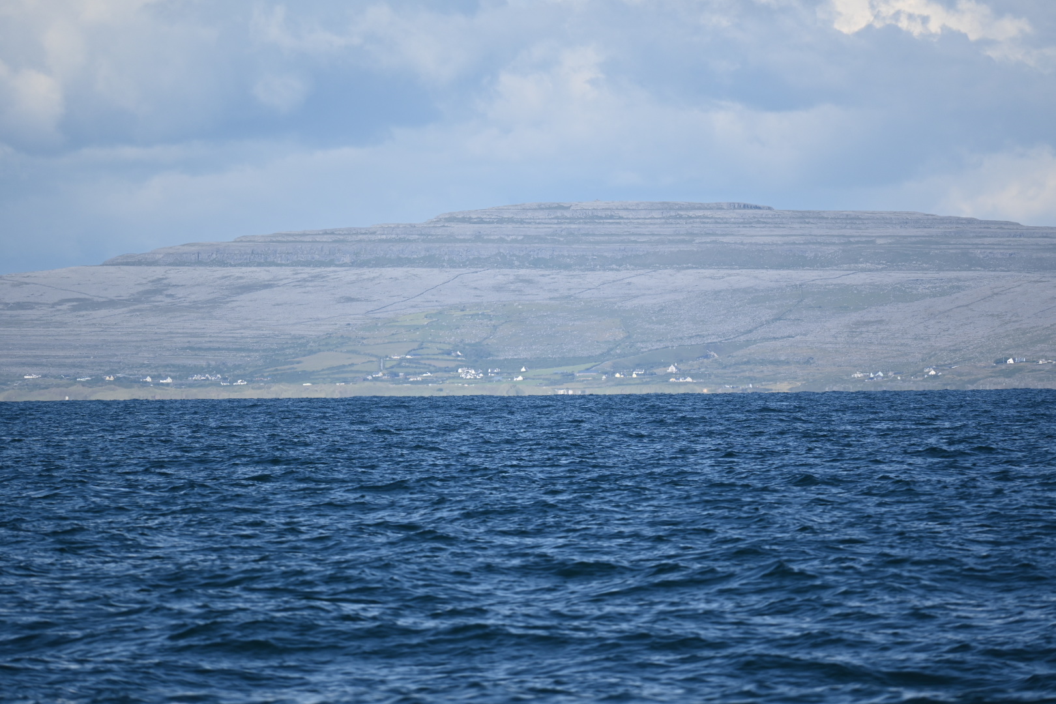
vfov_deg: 3.7
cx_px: 528
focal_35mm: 375
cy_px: 352
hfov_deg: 5.5
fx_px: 10999
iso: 100
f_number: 6.3
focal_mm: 250
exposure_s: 1/640
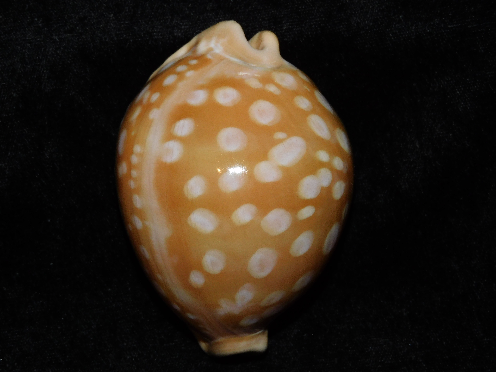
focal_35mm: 105
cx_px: 248
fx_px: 1505
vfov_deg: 14.1
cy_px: 186
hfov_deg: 18.7
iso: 200
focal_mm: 18.8
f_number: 4.8
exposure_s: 1/60
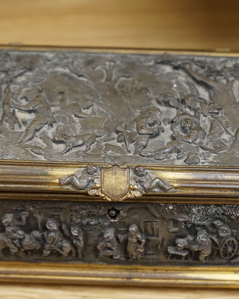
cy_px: 156
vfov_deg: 17.6
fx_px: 964
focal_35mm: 109
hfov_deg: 14.1
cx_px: 120
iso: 2500
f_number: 5.6
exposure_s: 1/125
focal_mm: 70
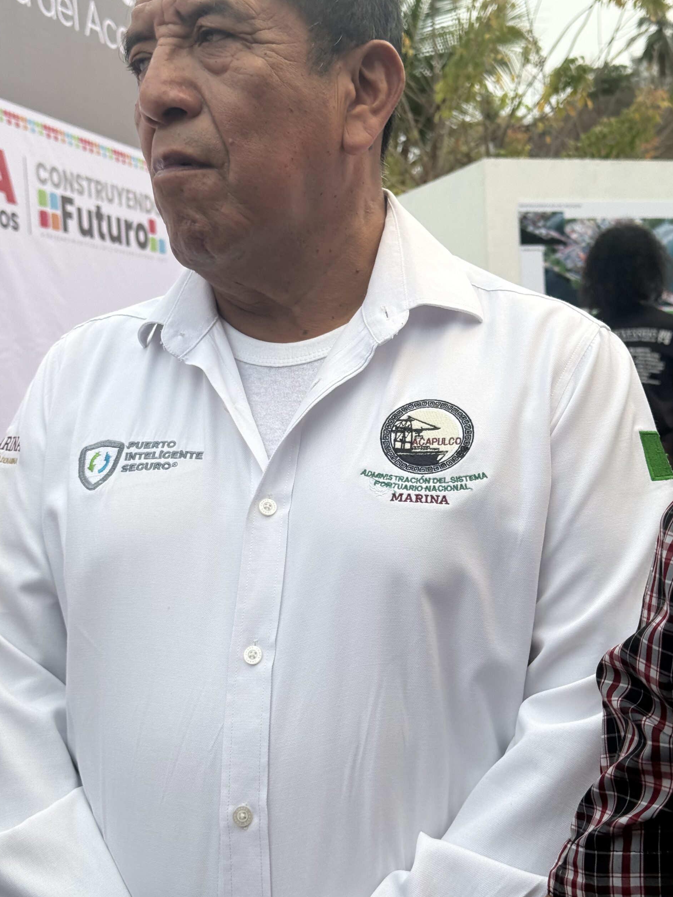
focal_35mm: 49
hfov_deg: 29.7
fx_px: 1270
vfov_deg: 38.9
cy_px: 449
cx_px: 340
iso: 64
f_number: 1.78
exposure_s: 1/163
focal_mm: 6.76
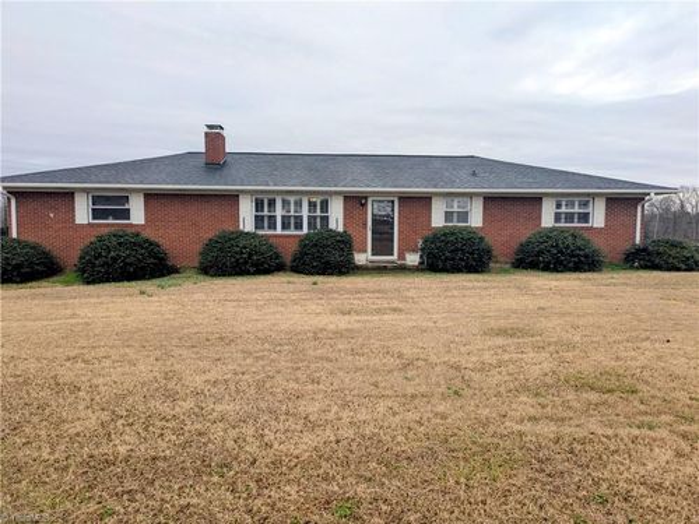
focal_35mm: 25
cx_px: 350
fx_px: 505
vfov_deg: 54.9
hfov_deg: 69.4
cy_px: 262
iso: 51
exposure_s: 1/406
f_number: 1.89
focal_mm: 5.43
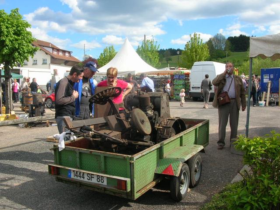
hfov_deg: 52.6
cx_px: 140
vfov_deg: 40.7
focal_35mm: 35
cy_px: 105
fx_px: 283
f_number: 5.6
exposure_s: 1/163
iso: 50
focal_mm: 5.8
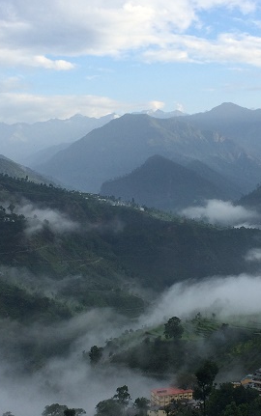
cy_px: 226
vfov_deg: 35.6
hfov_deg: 22.7
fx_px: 648
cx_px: 179
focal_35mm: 57
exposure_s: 1/684
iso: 32
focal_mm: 4.15
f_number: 2.2
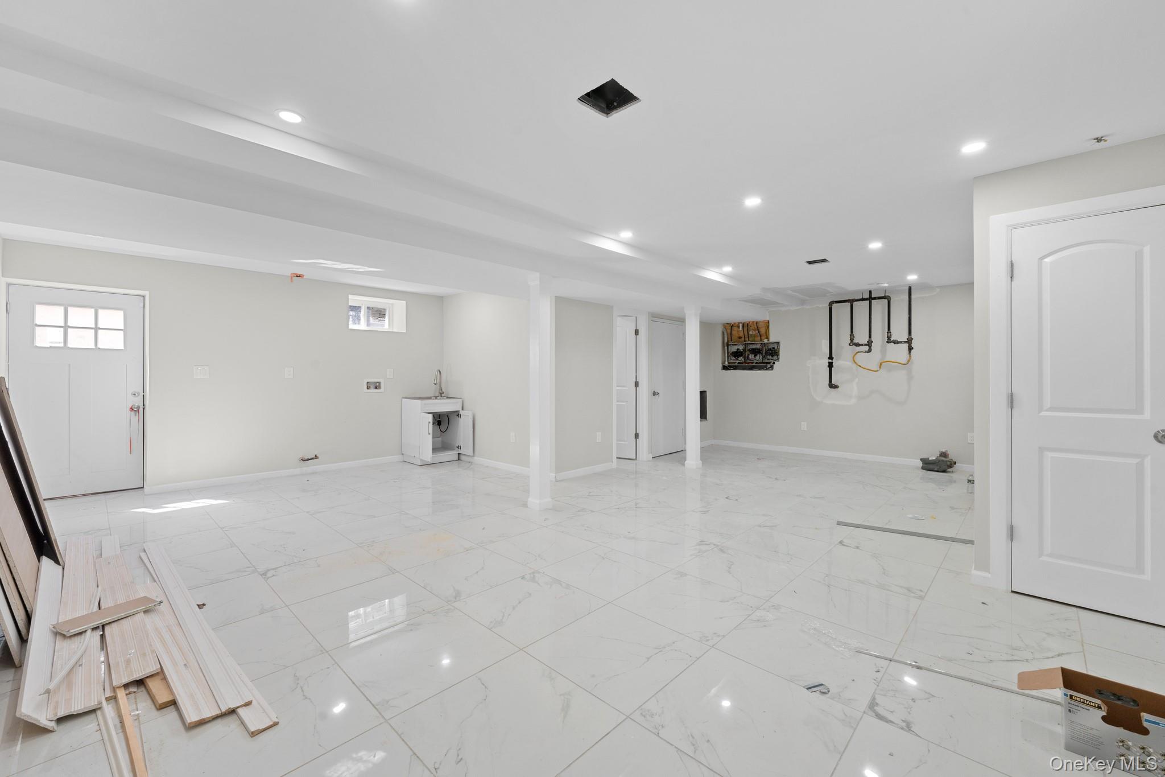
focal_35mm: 14
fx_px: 453
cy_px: 388
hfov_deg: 104.3
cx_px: 582
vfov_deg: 81.2
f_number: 10
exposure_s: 1/10
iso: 200
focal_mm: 14
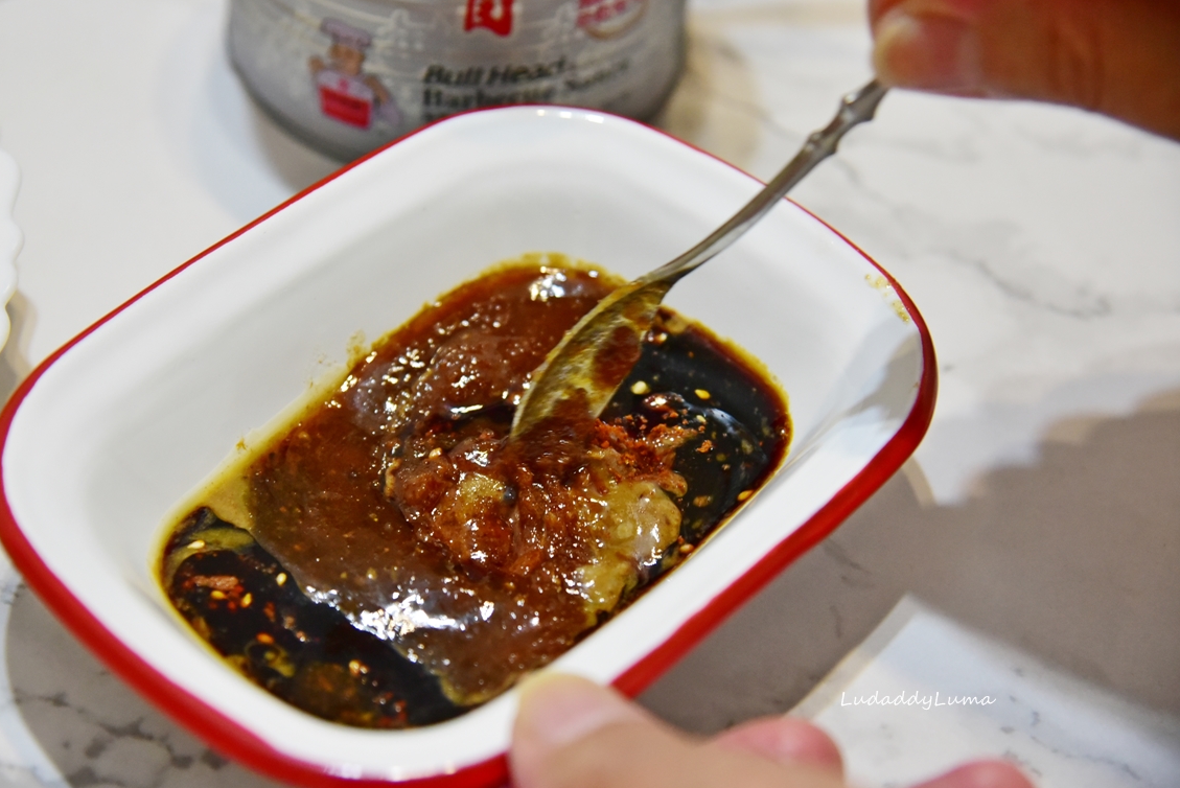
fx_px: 2787
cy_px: 380
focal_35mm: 85
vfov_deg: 16.1
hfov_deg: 23.9
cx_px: 513
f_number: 4.5
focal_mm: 75
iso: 2800
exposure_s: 1/125
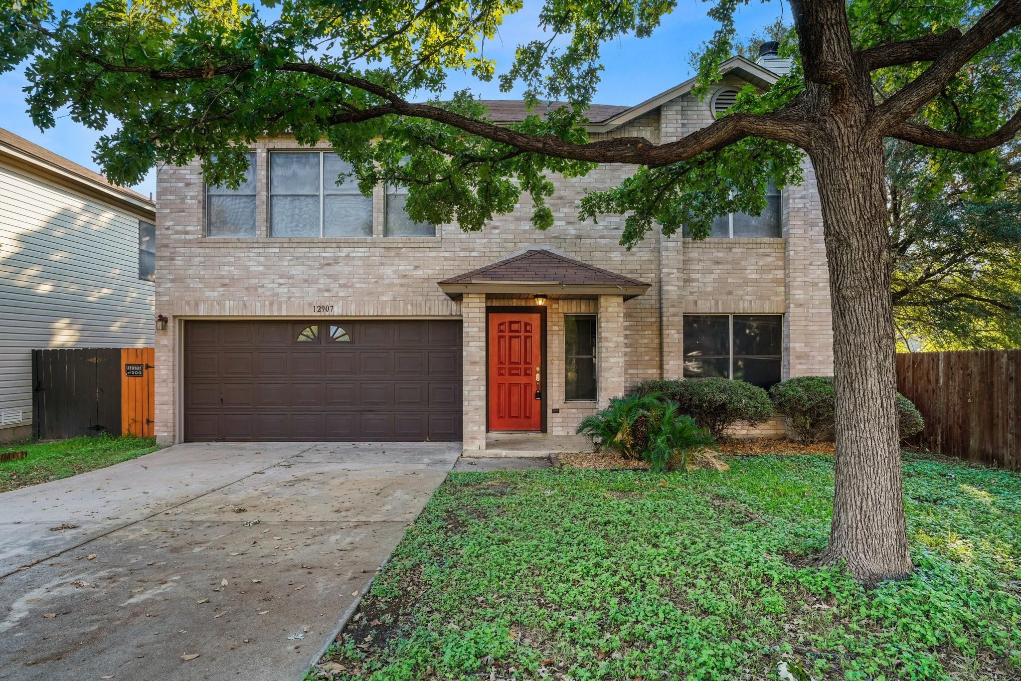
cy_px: 340
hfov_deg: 81.2
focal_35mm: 21
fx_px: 596
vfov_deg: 59.5
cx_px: 510
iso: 500
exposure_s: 1/60
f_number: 8
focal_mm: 21
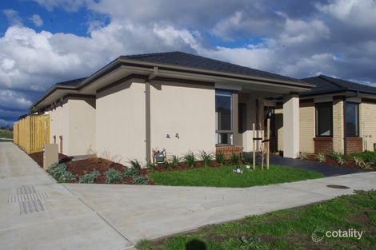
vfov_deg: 47.9
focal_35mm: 27
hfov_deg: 67.4
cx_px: 188
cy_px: 125
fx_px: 282
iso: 200
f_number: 16
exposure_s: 1/180
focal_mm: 18
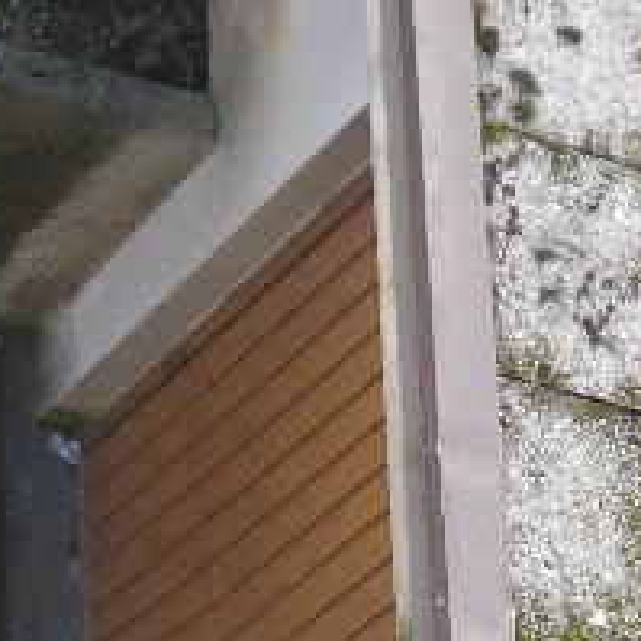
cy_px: 515
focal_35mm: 159
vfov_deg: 11.0
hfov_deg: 11.0
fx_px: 3331
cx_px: 470
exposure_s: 1/60
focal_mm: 6.2
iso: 125
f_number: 3.8
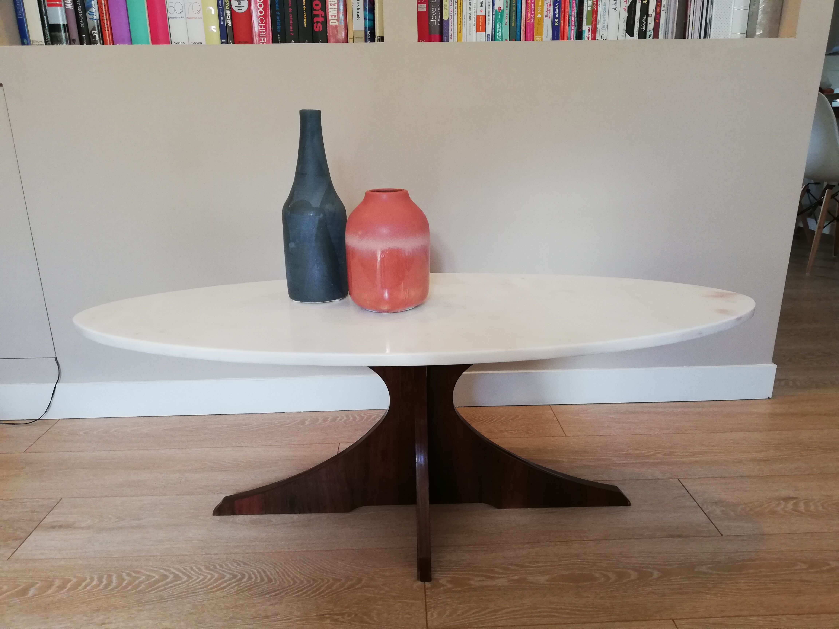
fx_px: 630
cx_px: 420
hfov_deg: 67.3
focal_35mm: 26
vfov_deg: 53.1
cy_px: 314
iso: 320
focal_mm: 3.81
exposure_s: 1/33.3
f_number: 2.2
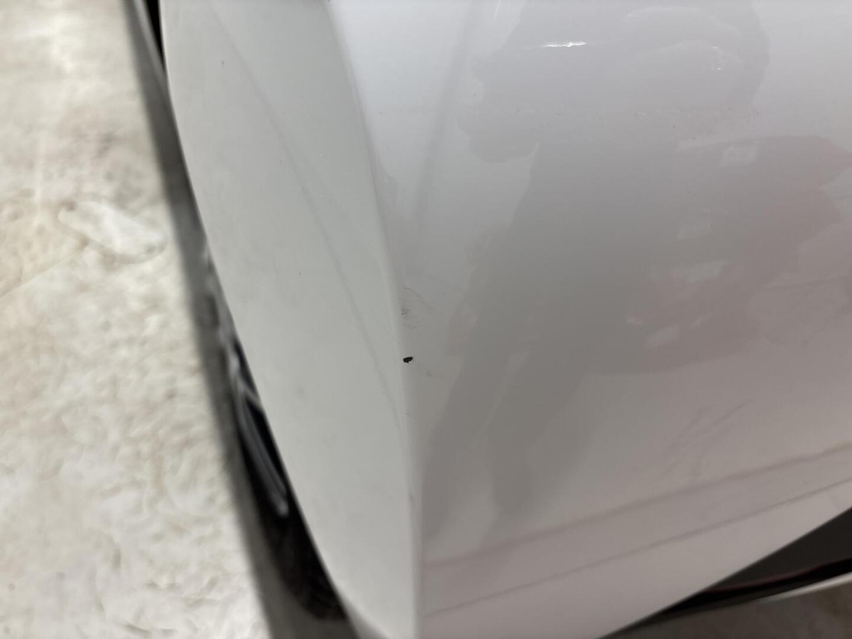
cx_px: 426
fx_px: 640
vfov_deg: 53.1
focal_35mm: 26
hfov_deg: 67.3
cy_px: 320
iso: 64
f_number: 1.6
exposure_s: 1/50
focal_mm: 5.96
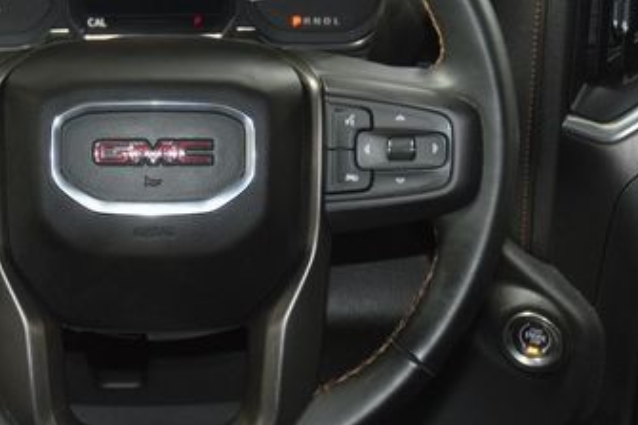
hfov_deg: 22.6
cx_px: 149
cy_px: 161
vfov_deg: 15.3
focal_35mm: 89
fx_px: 1576
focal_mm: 31
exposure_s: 1/20
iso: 2000
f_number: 4
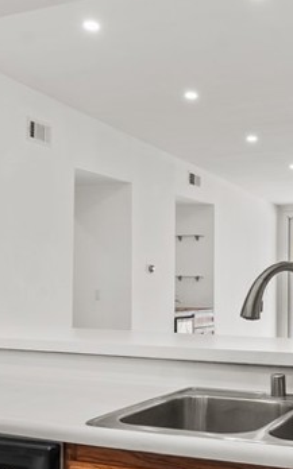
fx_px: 614
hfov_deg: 26.3
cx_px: 242
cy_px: 276
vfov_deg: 41.7
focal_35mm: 48
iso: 250
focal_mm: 16
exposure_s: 1/8
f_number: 8
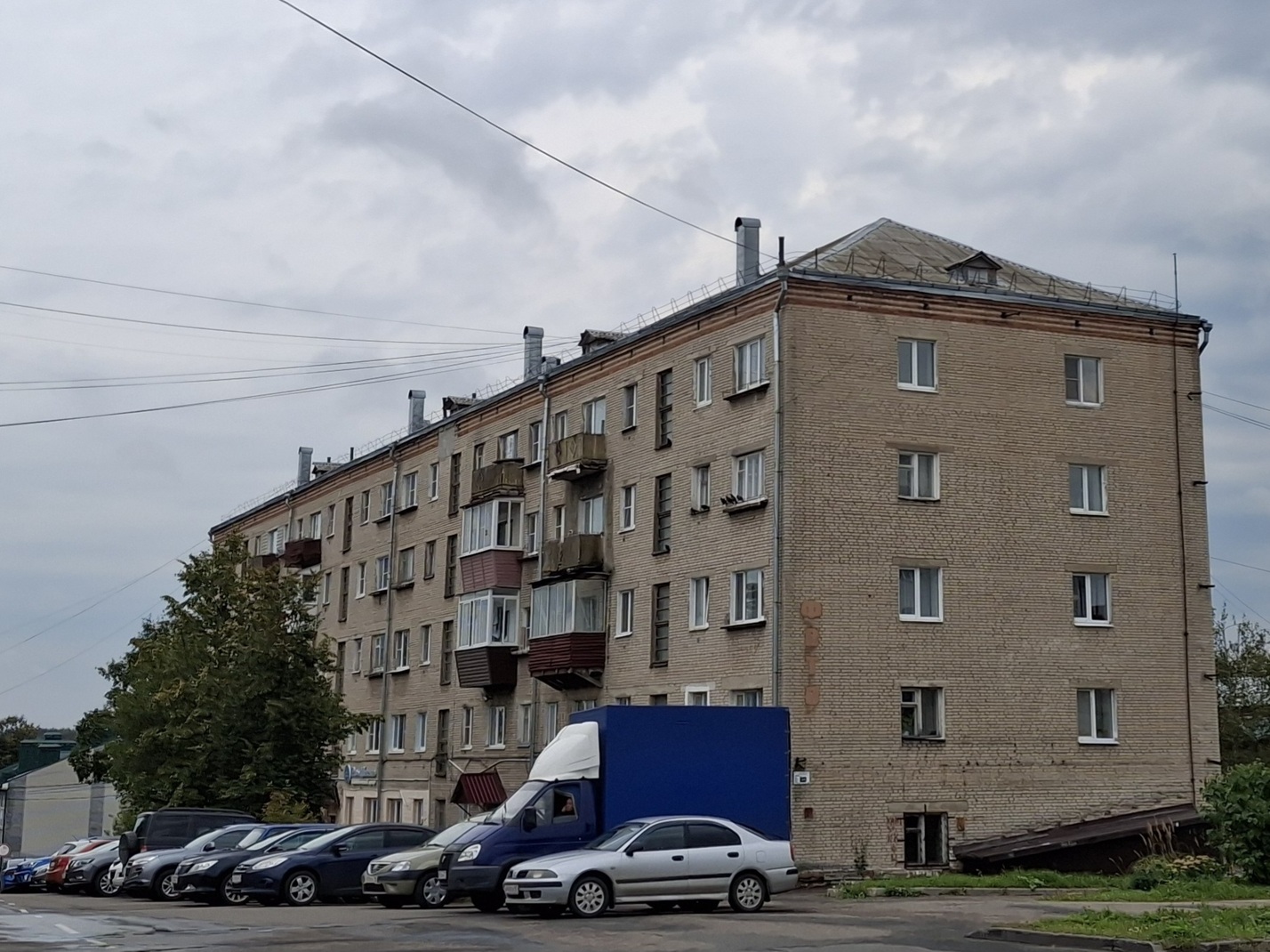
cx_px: 635
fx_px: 917
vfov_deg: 54.9
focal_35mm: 25
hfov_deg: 69.4
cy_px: 476
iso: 32
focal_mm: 4.69
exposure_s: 1/2500
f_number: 1.8
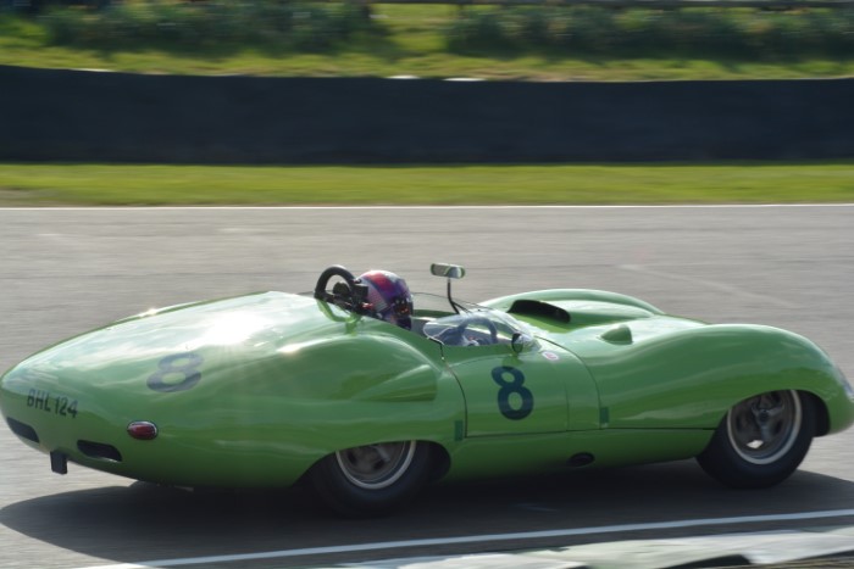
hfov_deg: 12.4
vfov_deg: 8.3
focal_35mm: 165
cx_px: 427
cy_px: 284
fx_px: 3915
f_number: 18
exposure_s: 1/320
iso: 400
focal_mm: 110
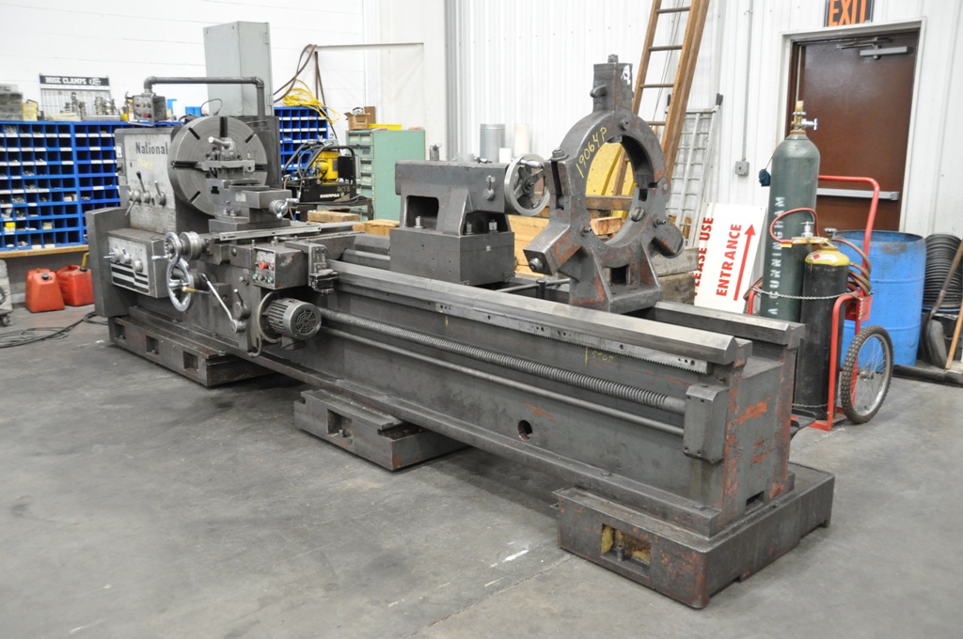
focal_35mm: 33
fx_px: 882
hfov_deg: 57.3
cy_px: 320
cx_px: 482
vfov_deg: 39.9
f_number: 3.8
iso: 2200
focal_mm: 22
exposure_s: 1/30
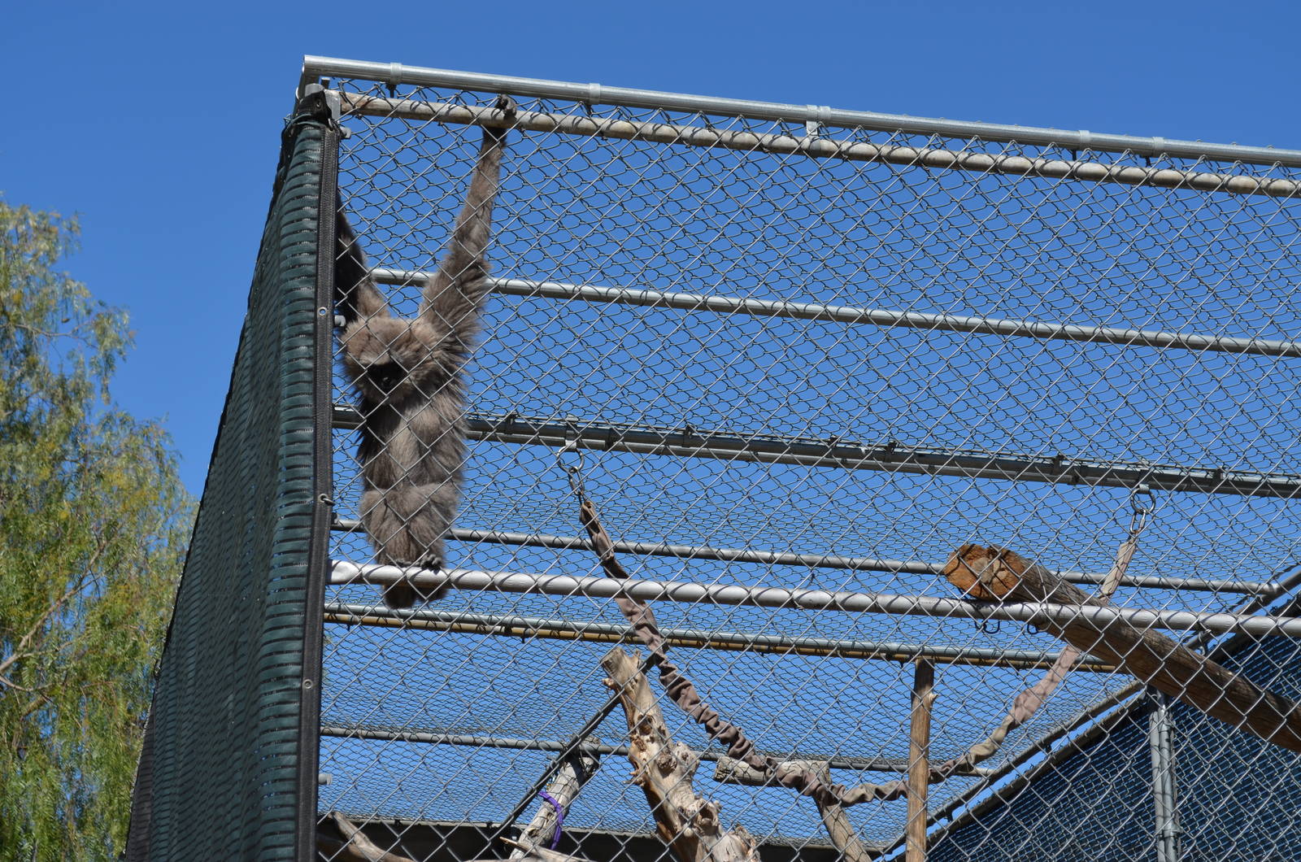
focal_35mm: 82
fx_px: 2976
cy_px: 431
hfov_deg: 24.7
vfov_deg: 16.5
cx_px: 650
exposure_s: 1/320
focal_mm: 55
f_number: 9
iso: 100
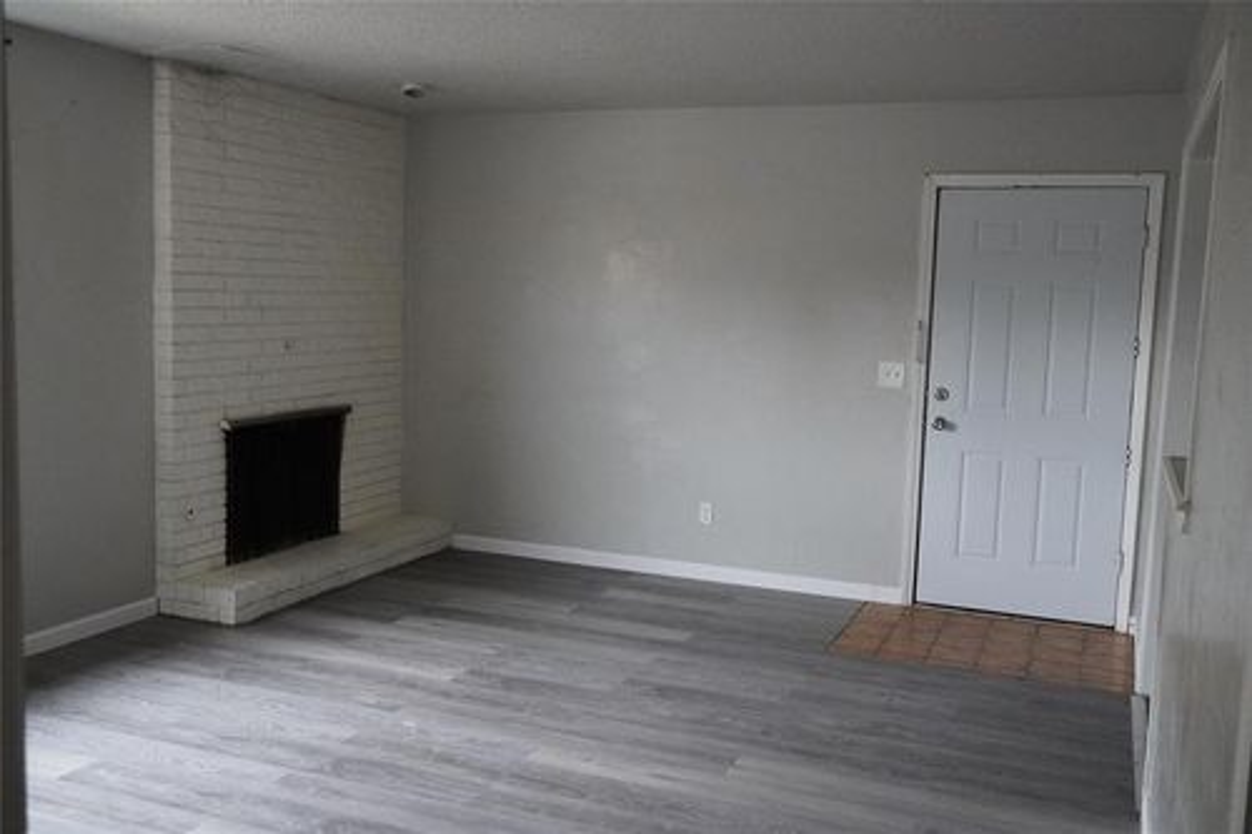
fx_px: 1199
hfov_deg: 55.1
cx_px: 626
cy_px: 417
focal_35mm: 34
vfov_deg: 38.3
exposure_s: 1/160
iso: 6400
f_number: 4
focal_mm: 23
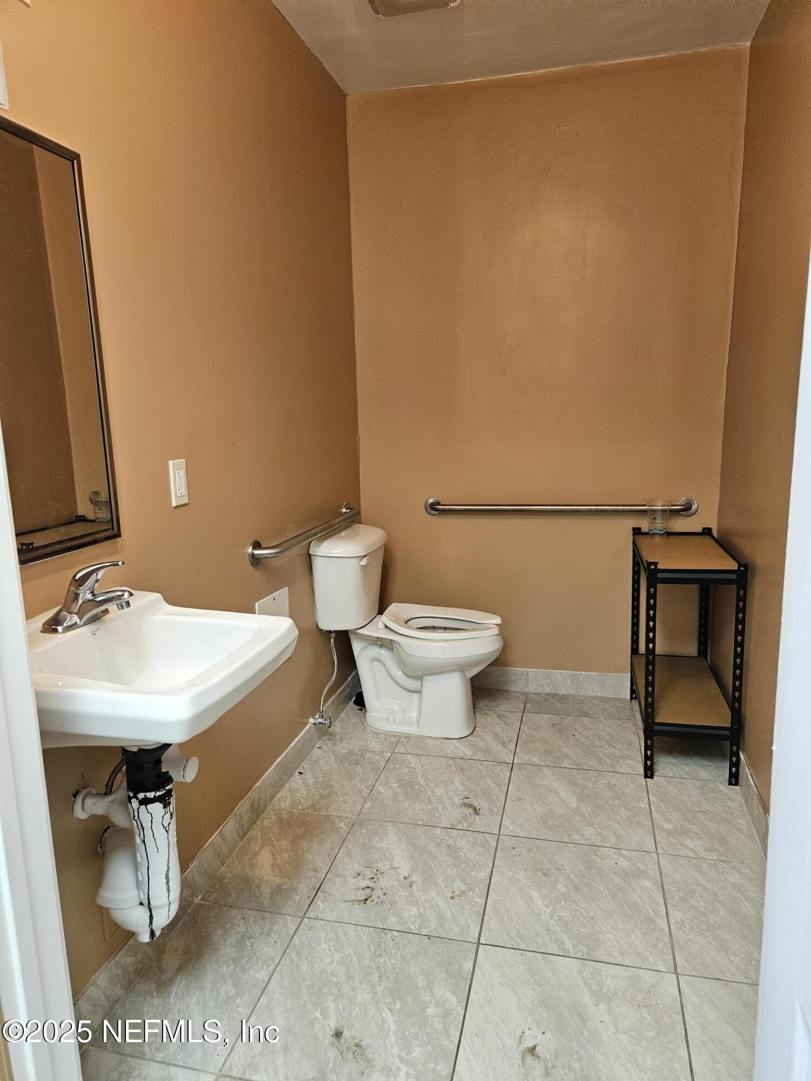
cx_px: 406
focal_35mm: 23
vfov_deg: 73.9
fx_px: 718
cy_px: 540
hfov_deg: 58.9
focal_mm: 5.4
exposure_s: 1/120
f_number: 1.8
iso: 400
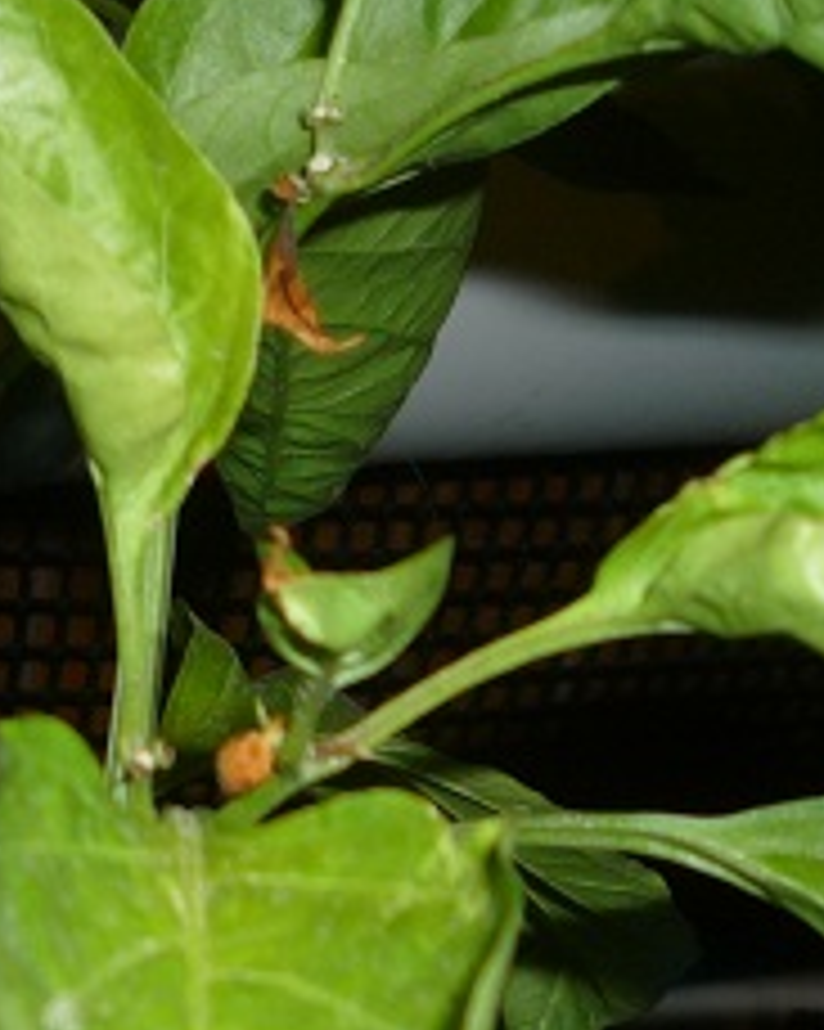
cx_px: -612
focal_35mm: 123
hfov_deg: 11.7
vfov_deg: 15.0
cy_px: 1304
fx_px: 3752
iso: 100
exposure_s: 1/30
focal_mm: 6.3
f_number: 3.7
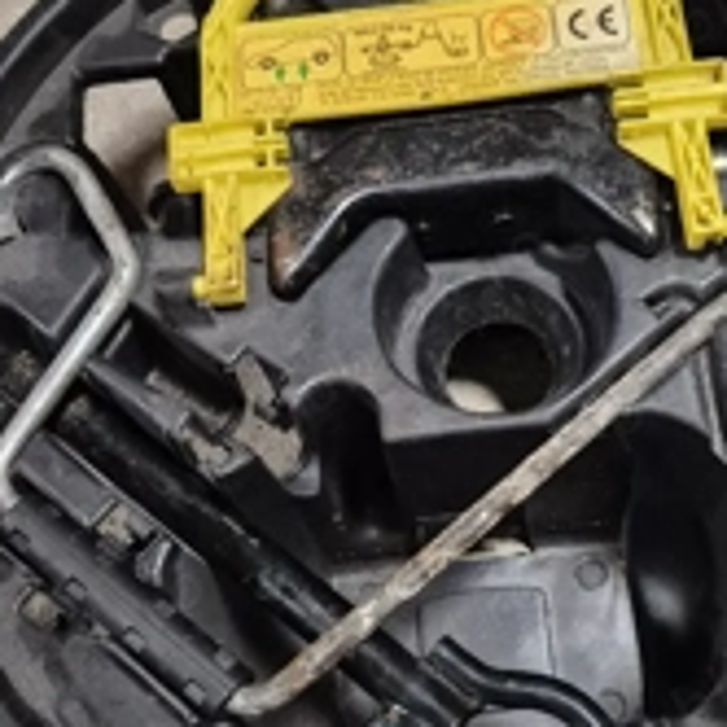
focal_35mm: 49
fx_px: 1164
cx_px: 491
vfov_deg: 34.7
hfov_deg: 34.3
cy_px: 385
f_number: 1.8
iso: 1600
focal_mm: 5.4
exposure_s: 1/50
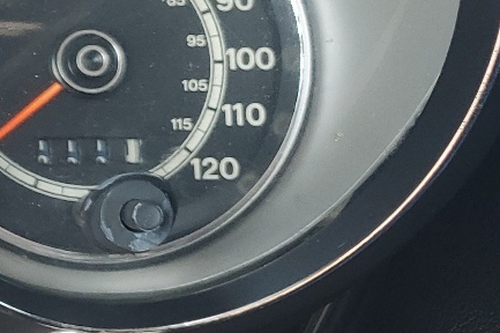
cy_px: -40
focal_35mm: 100
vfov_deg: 13.4
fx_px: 1388
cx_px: -356
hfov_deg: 17.3
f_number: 1.5
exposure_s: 1/120
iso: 53
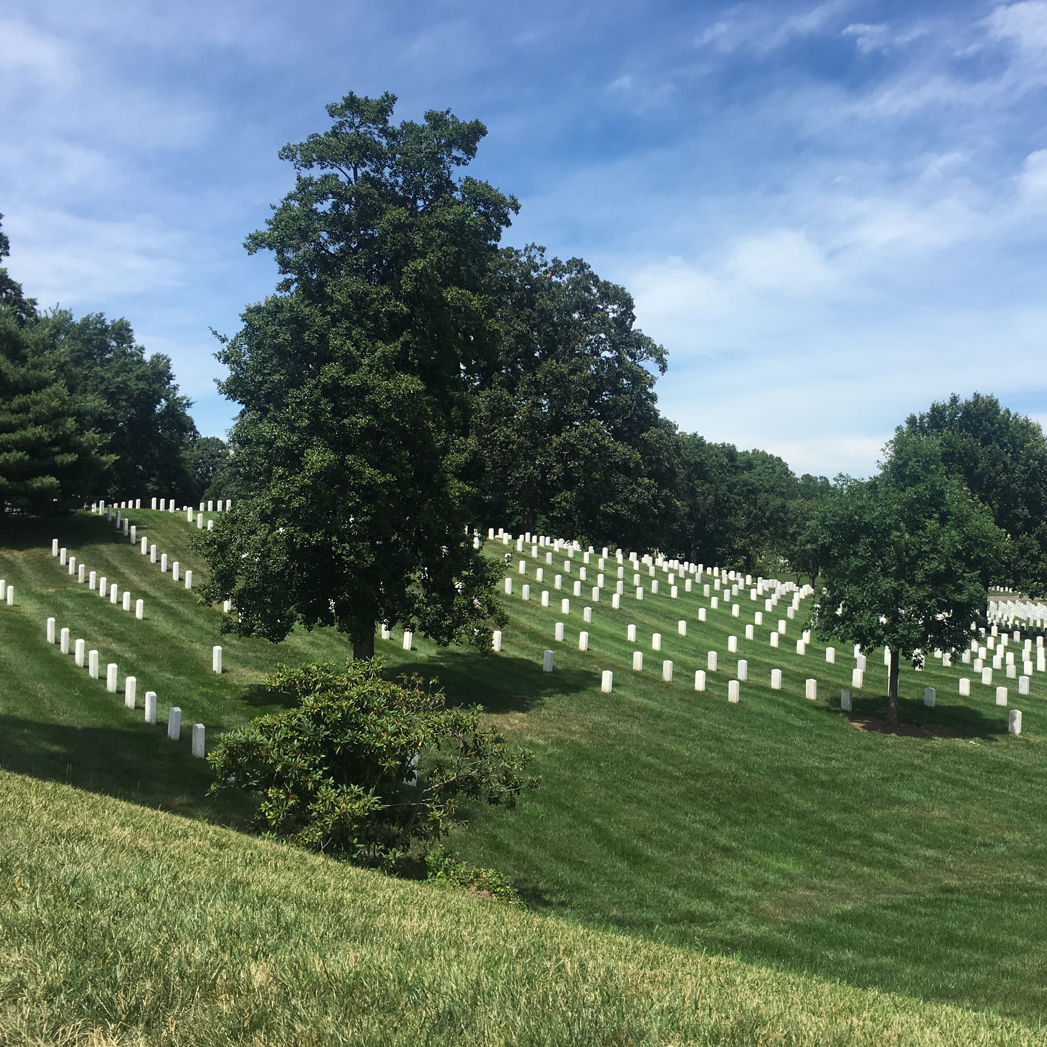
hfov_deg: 46.4
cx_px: 711
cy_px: 531
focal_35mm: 35
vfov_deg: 47.2
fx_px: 1198
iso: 25
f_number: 2.2
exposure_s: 1/1374
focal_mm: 4.15
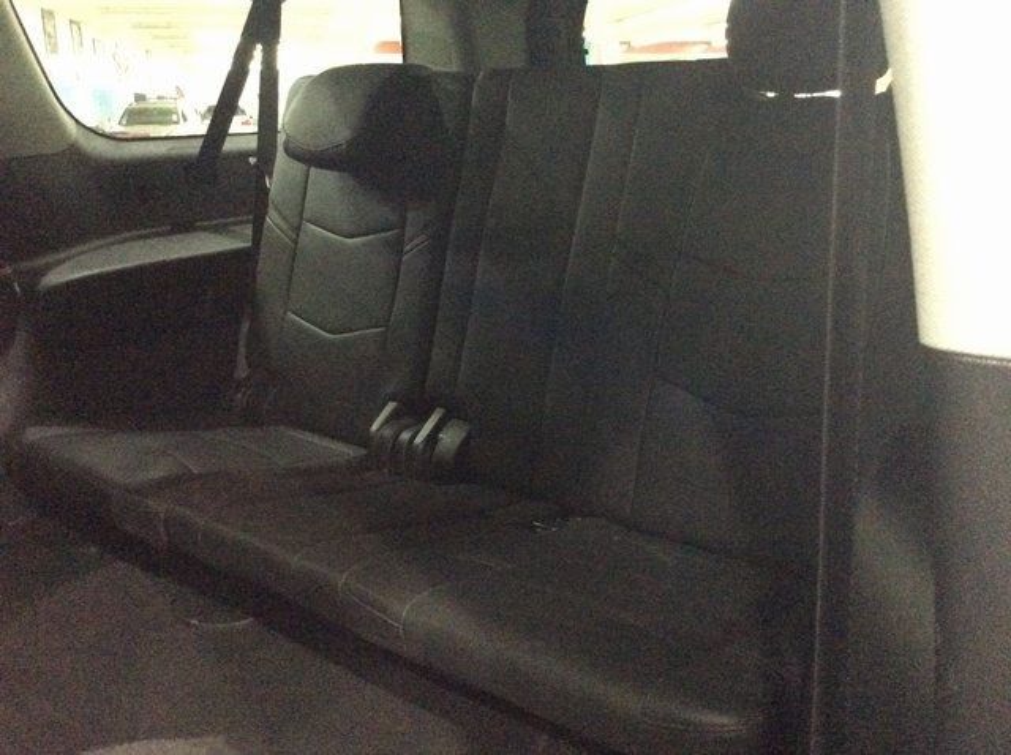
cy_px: 378
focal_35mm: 32
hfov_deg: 56.9
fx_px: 933
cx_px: 506
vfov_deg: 44.1
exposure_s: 1/17
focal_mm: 3.3
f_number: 2.4
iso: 800
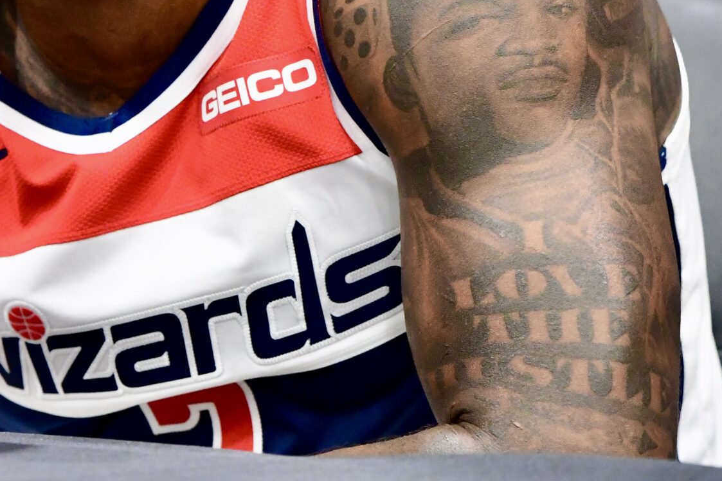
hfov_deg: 3.7
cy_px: -50
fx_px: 11315
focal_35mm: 564
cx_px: 149
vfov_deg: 2.4
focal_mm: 165
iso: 6400
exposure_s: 1/500
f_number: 2.8
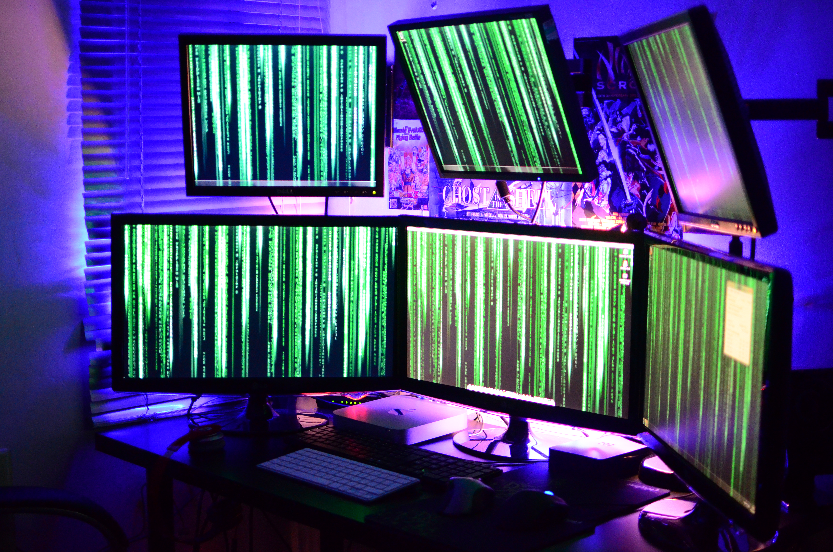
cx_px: 416
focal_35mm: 52
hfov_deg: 37.9
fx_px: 1212
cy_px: 276
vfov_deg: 25.6
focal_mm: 35
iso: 3200
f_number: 1.8
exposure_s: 1/125
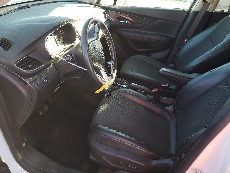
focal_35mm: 26
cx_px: 115
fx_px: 173
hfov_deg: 67.3
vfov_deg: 53.1
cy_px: 86
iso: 50
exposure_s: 1/128
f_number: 1.5
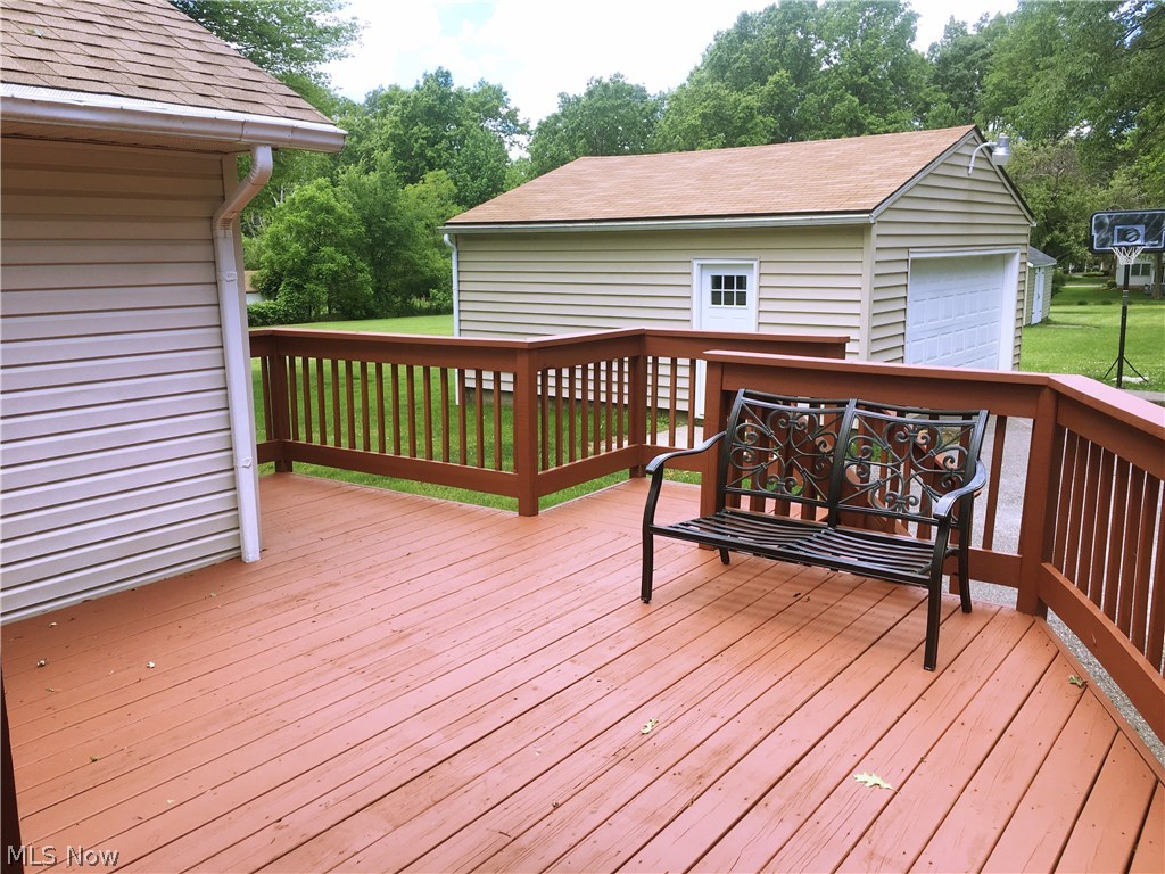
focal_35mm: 29
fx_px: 976
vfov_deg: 48.2
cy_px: 437
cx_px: 582
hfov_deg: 61.7
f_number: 2.2
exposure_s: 1/354
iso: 25
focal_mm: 4.15
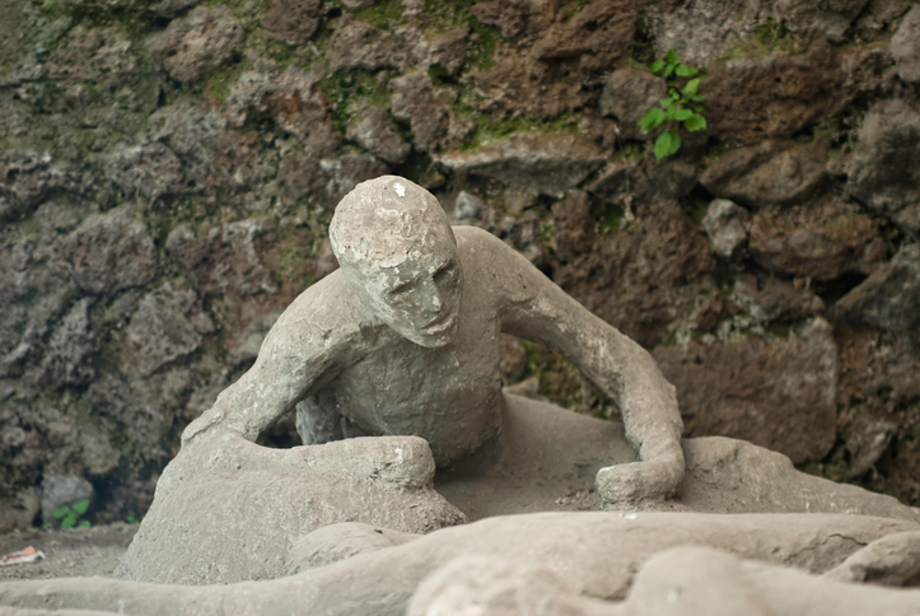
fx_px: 7676
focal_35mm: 300
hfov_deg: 6.9
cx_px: 460
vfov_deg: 4.6
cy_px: 308
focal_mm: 200
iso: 100
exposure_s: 1/100
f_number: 2.8
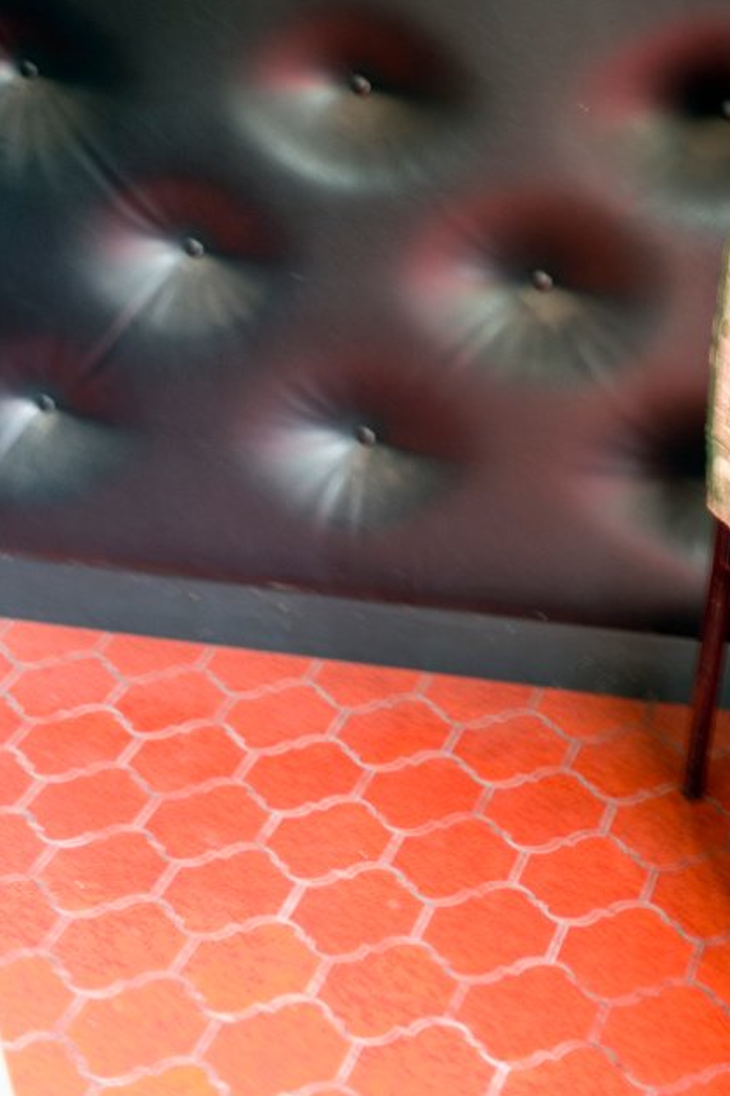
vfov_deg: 26.7
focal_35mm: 76
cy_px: 548
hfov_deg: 17.9
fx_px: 2313
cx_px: 366
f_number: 1.4
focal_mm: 50
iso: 100
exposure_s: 1/2.5
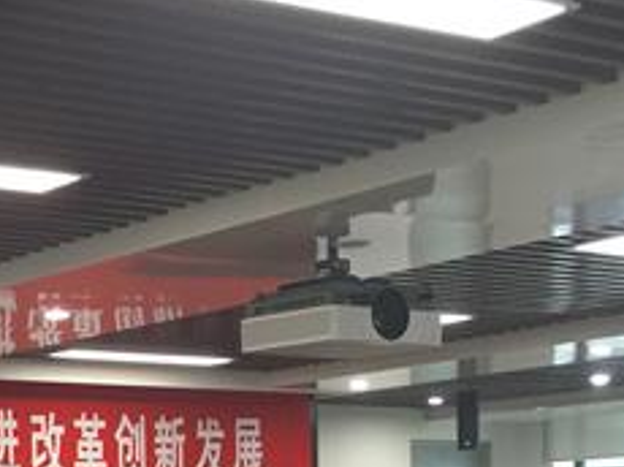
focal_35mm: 101
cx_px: 103
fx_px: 1819
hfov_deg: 19.2
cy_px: 744
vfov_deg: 13.6
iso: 64
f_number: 2.2
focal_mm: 4.15
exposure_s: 1/15
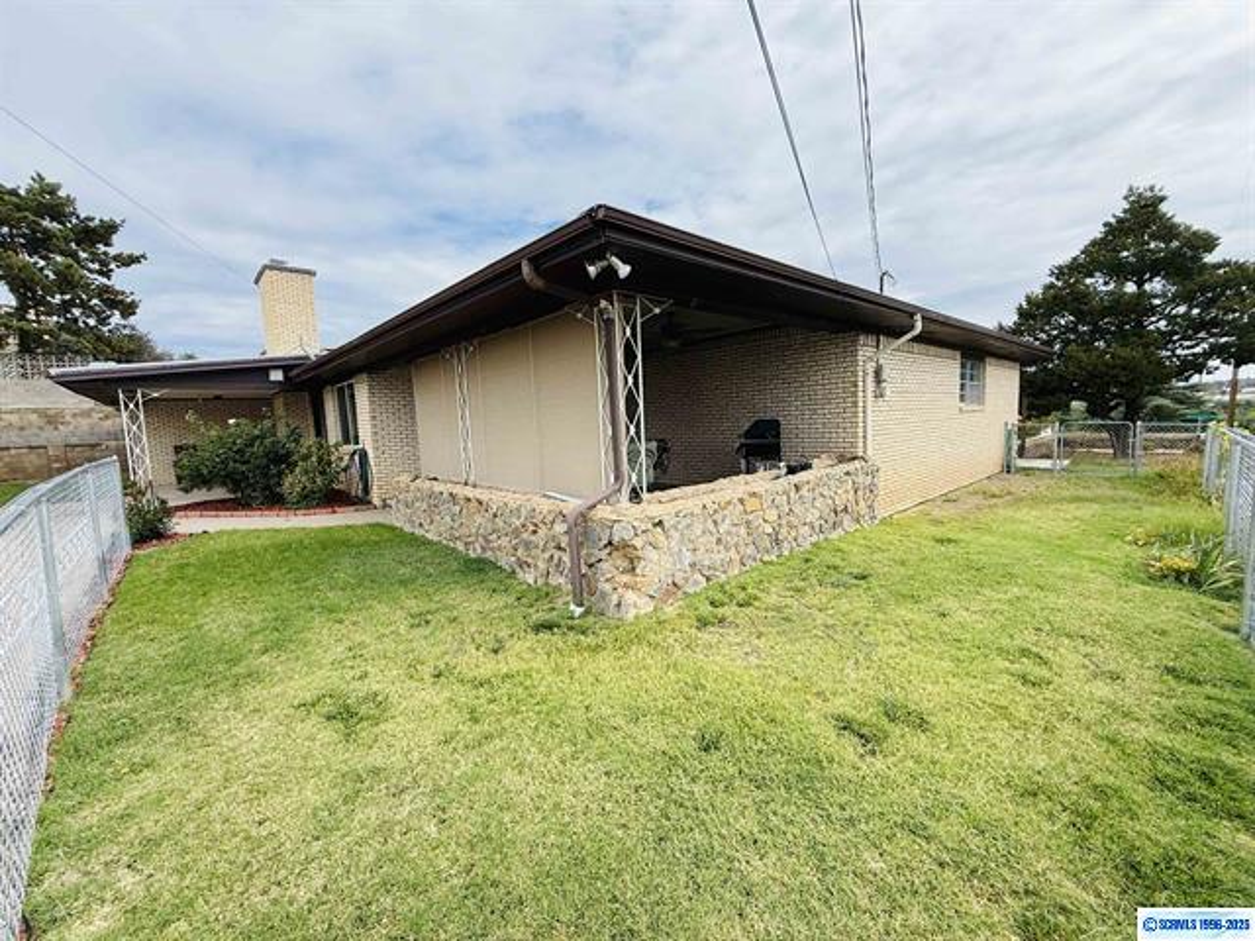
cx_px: 628
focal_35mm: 14
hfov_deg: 102.1
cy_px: 470
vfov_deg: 85.7
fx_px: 508
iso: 64
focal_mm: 2.22
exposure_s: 1/970
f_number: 2.2
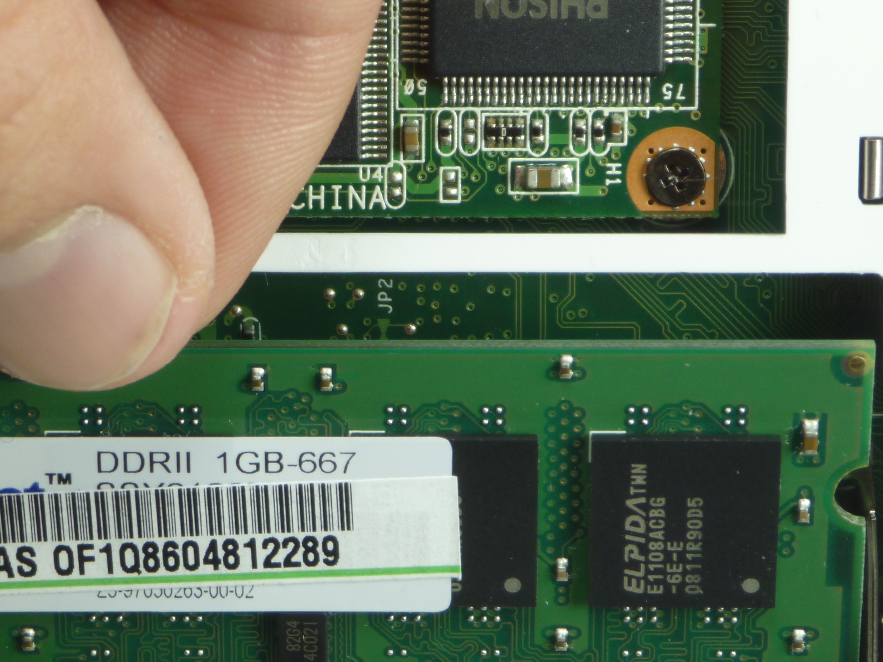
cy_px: 445
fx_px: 3724
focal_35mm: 146
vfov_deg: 10.2
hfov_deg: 13.5
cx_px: 290
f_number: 5.7
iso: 80
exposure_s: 1/30
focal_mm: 17.4
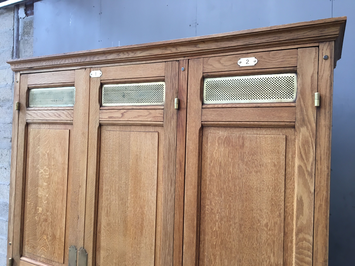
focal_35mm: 29
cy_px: 133
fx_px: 297
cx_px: 178
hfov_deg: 61.7
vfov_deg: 48.2
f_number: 2.2
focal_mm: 4.15
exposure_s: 1/33
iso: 64
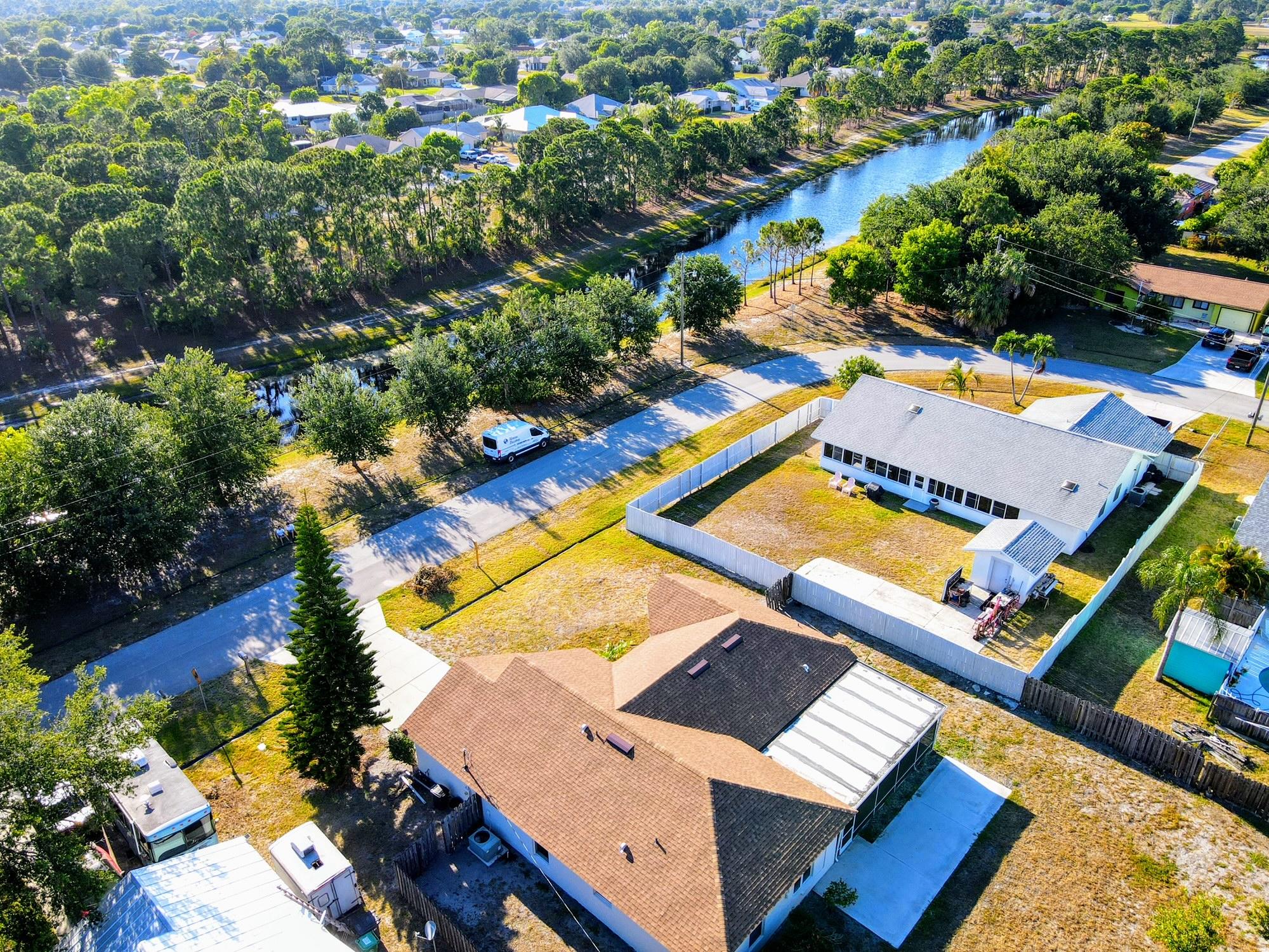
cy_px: 476
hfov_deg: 71.6
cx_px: 634
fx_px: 880
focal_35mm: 24
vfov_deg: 56.8
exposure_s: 1/240
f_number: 2.8
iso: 100
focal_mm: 4.5
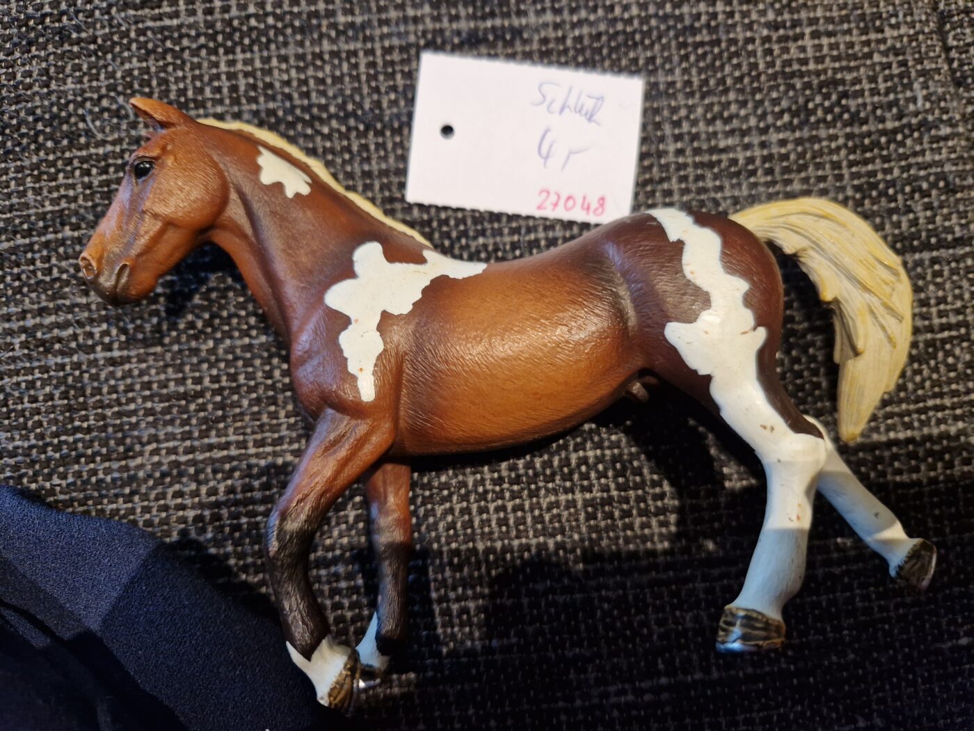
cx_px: 487
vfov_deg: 58.9
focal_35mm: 23
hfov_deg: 73.9
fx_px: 647
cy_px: 366
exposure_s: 1/100
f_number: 1.8
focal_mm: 5.4
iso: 50
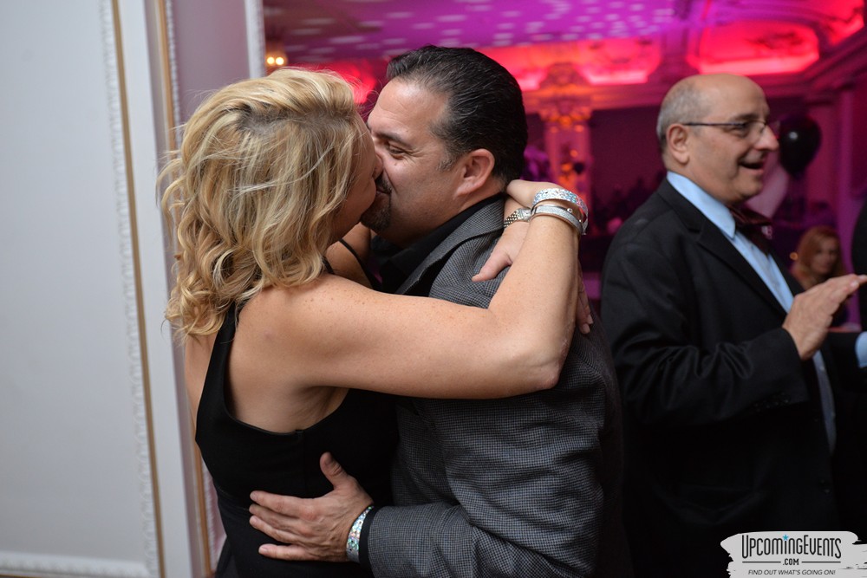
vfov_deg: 37.9
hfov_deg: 54.4
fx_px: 843
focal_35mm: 35
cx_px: 434
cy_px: 289
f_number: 4.5
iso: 2000
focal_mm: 35
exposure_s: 1/60
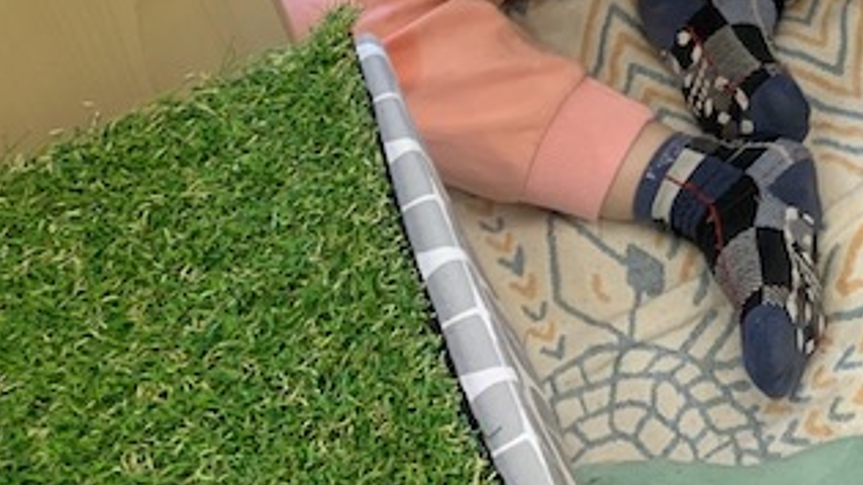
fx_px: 1647
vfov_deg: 15.4
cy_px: -260
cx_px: 1066
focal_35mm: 72
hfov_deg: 25.9
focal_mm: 4.25
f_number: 1.8
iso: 80
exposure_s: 1/121
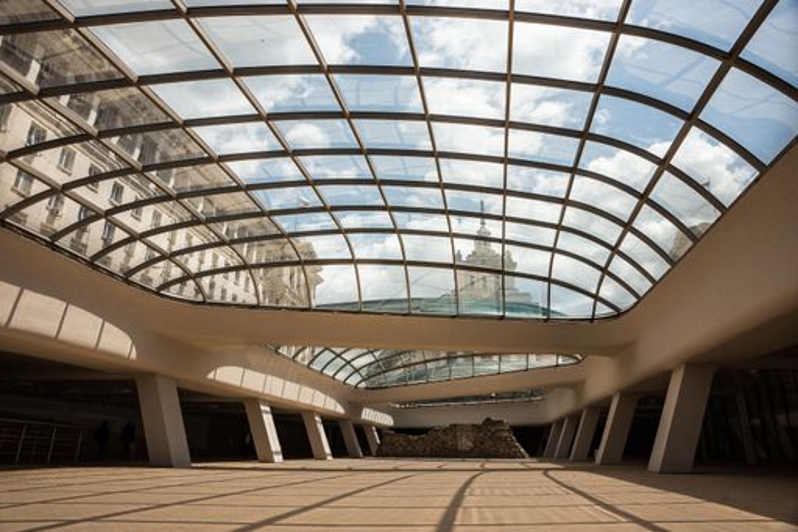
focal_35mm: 24
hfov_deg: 73.8
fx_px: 532
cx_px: 399
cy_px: 266
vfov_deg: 53.1
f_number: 10
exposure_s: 1/100
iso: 50
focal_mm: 24
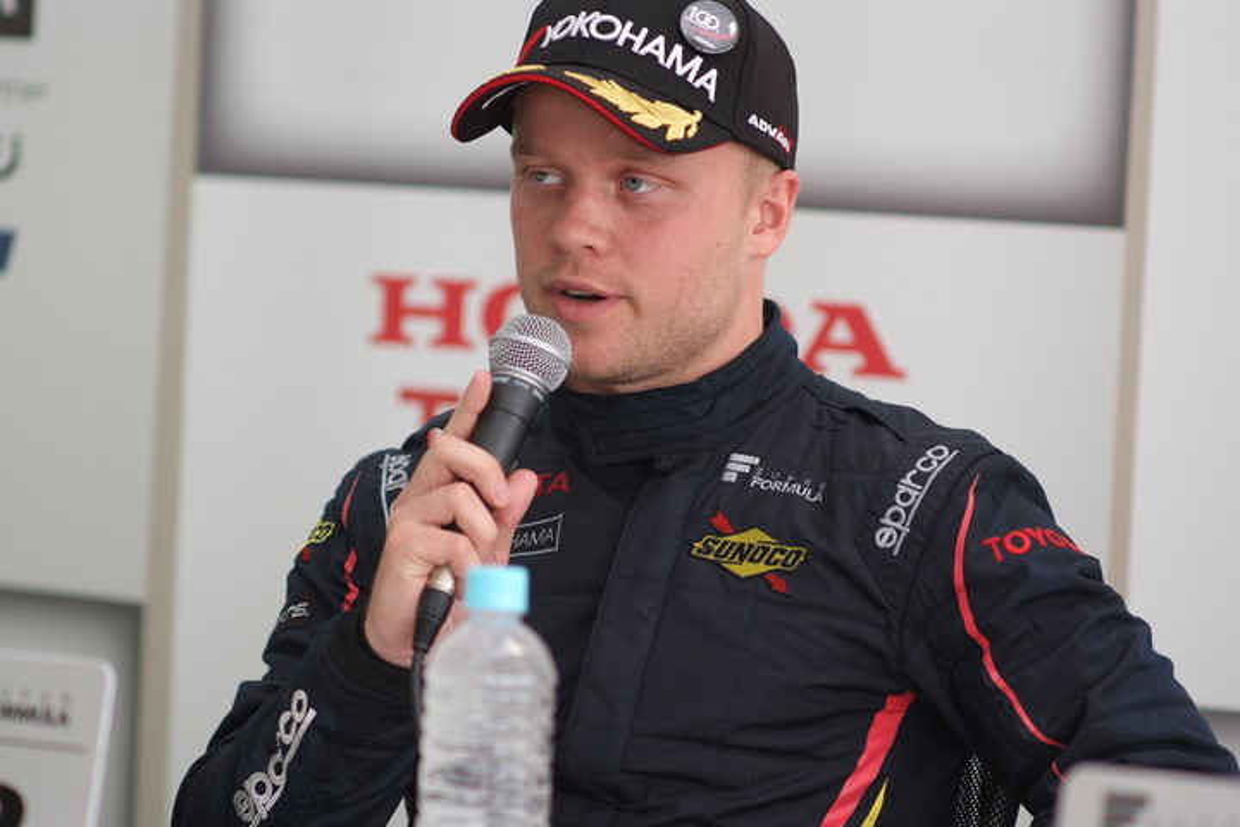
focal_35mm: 158
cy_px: 414
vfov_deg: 8.7
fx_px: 5442
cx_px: 620
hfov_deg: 13.0
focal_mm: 105
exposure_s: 1/250
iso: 200
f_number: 2.5
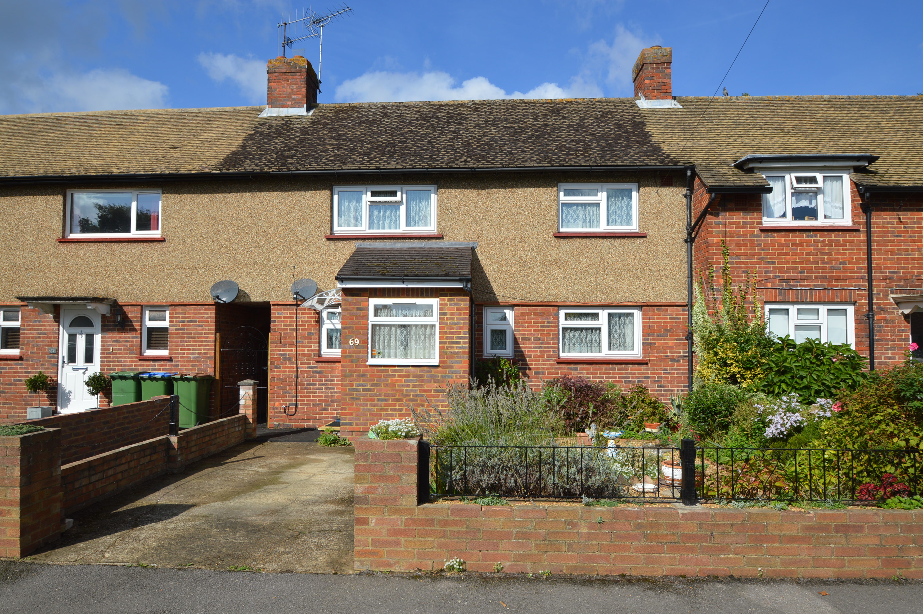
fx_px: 576
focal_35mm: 22
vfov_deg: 56.1
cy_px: 307
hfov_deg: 77.4
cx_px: 462
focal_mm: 15
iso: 100
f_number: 9
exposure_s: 1/320
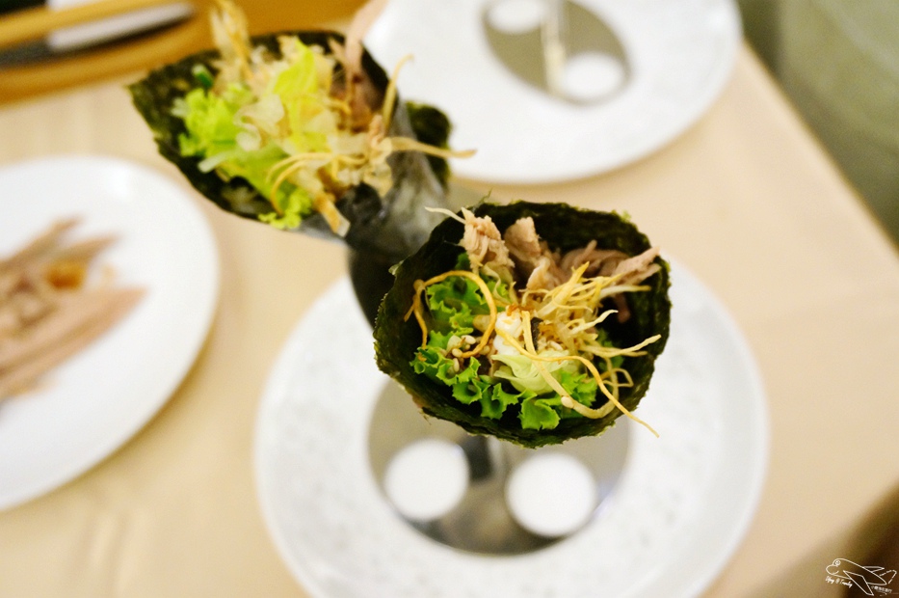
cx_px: 450
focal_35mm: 36
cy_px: 299
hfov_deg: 53.2
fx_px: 898
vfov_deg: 36.8
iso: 1600
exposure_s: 1/60
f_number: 4.5
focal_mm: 24
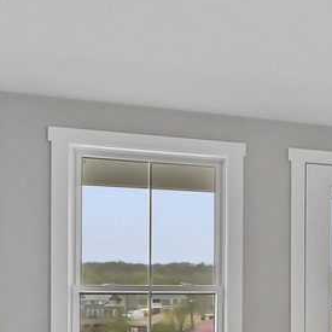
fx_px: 814
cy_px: 308
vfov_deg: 22.4
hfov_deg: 16.8
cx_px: 677
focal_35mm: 75
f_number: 4
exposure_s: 1/500
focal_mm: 10
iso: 1000
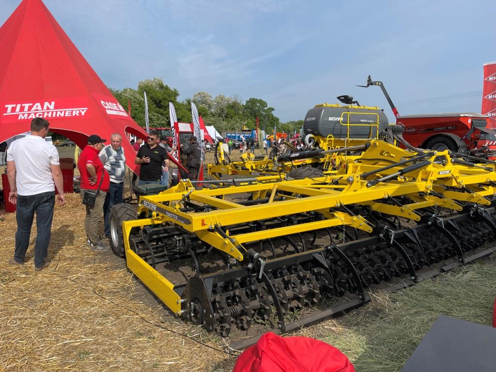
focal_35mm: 25
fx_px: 358
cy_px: 186
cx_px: 248
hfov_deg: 69.4
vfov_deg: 54.9
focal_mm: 5.1
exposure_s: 1/4202
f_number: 1.6
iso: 32
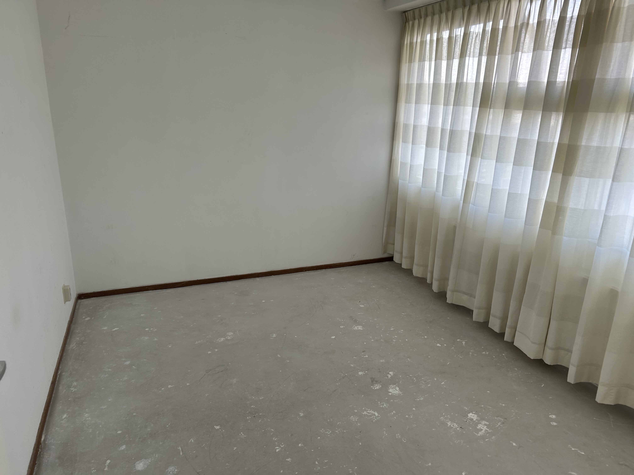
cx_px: 317
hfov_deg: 67.3
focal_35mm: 26
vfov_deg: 53.1
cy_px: 238
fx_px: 476
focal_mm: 5.7
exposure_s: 1/179
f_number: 1.5
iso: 40
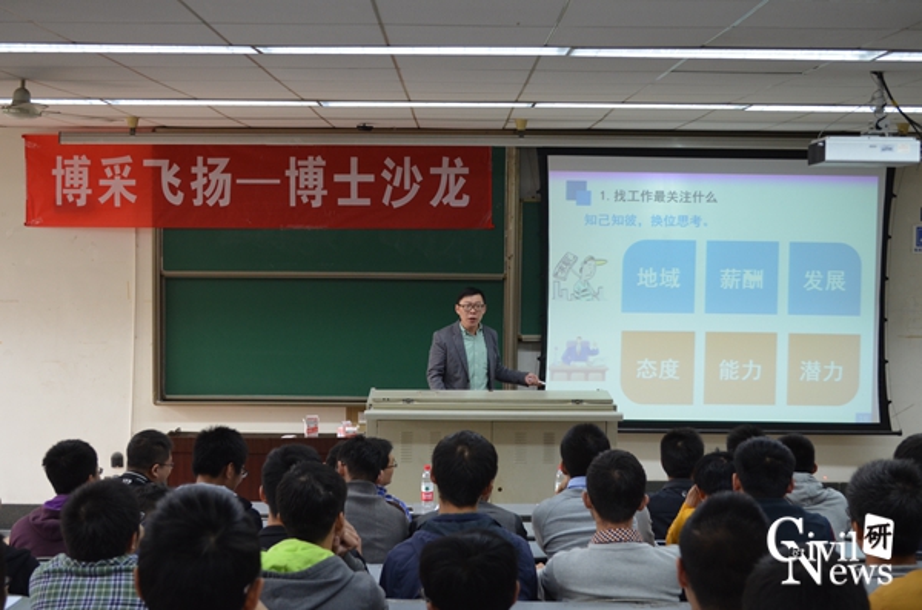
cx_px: 461
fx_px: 1456
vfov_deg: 23.7
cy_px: 305
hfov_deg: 35.1
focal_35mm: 57
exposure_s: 1/60
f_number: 5
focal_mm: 38
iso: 640
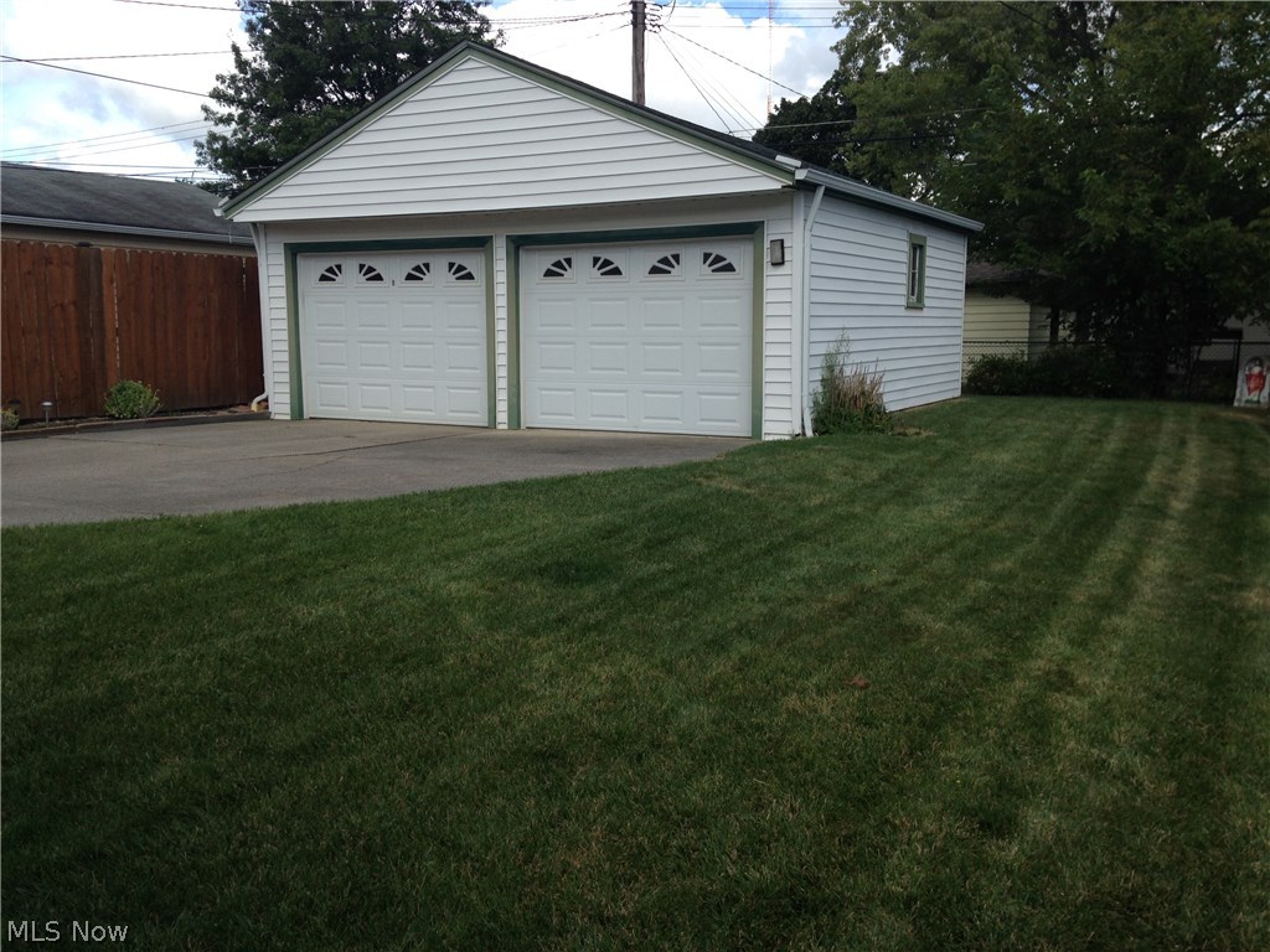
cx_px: 635
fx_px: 1211
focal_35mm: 33
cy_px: 476
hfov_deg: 55.4
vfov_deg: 42.9
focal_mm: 4.12
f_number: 2.4
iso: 50
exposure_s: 1/919
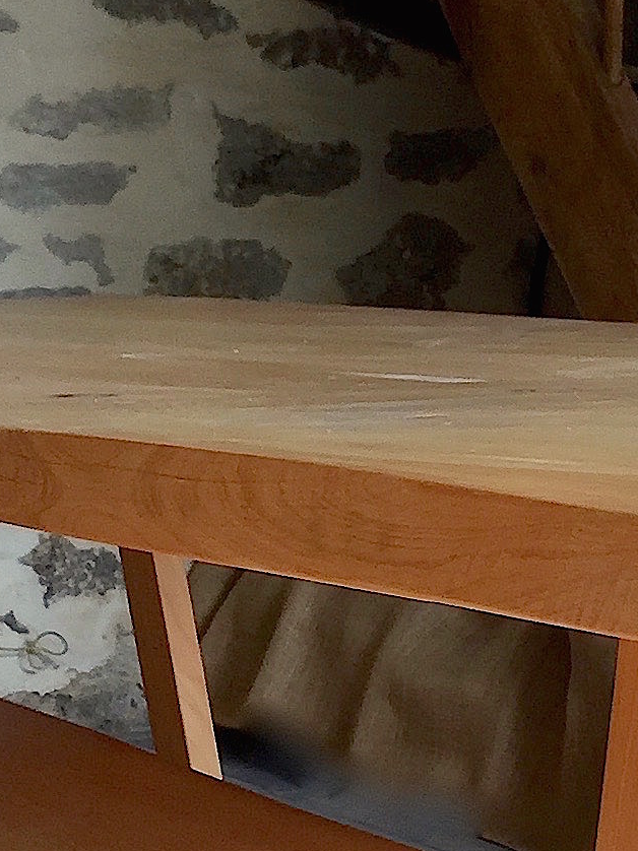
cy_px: 500
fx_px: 2778
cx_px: 394
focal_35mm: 113
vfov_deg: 17.4
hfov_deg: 13.1
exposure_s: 1/50
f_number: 2.2
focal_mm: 4.15
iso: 40
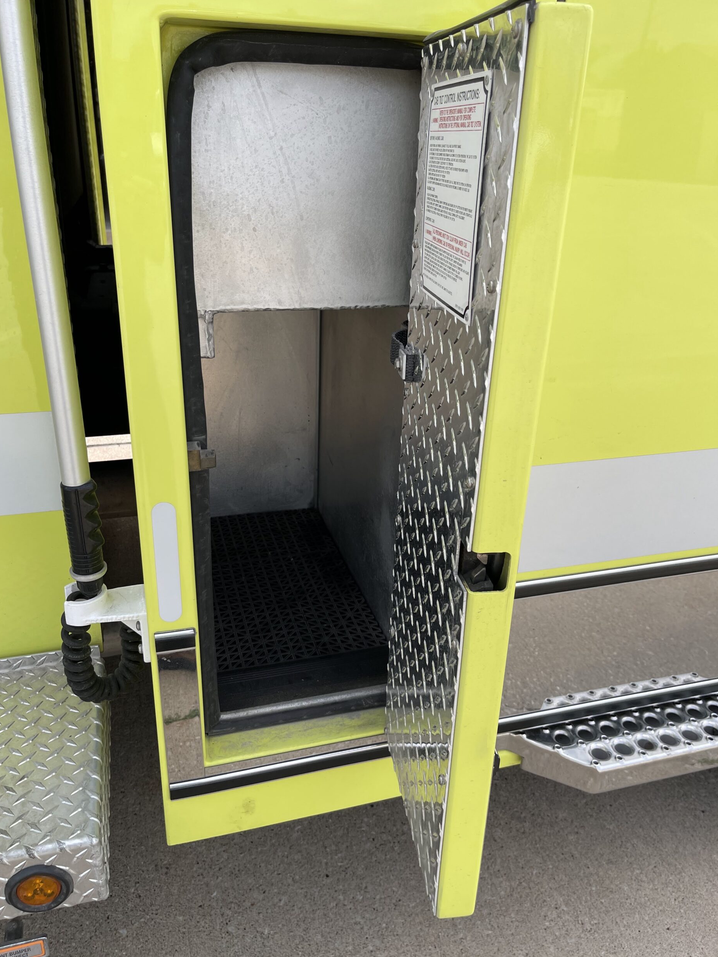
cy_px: 462
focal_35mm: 27
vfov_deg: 65.3
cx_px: 350
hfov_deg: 51.4
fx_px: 747
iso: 32
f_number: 1.6
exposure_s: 1/1456
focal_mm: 5.1
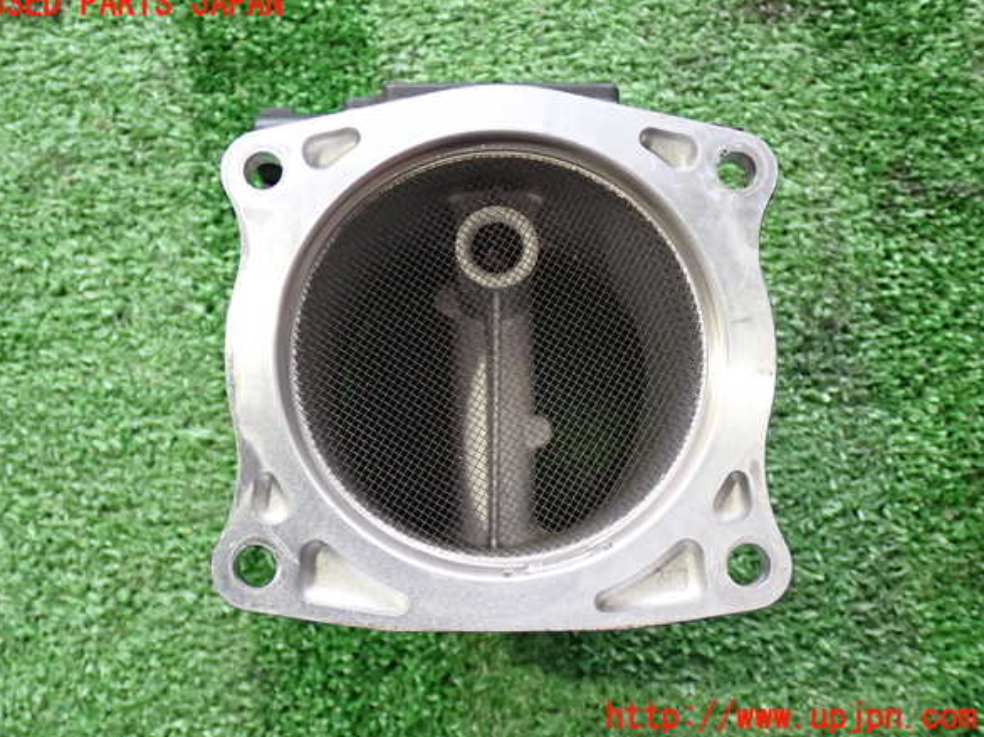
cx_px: 482
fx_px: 1193
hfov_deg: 44.8
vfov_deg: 34.3
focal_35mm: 42
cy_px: 361
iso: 400
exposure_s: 1/40
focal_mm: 7.31
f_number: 2.8
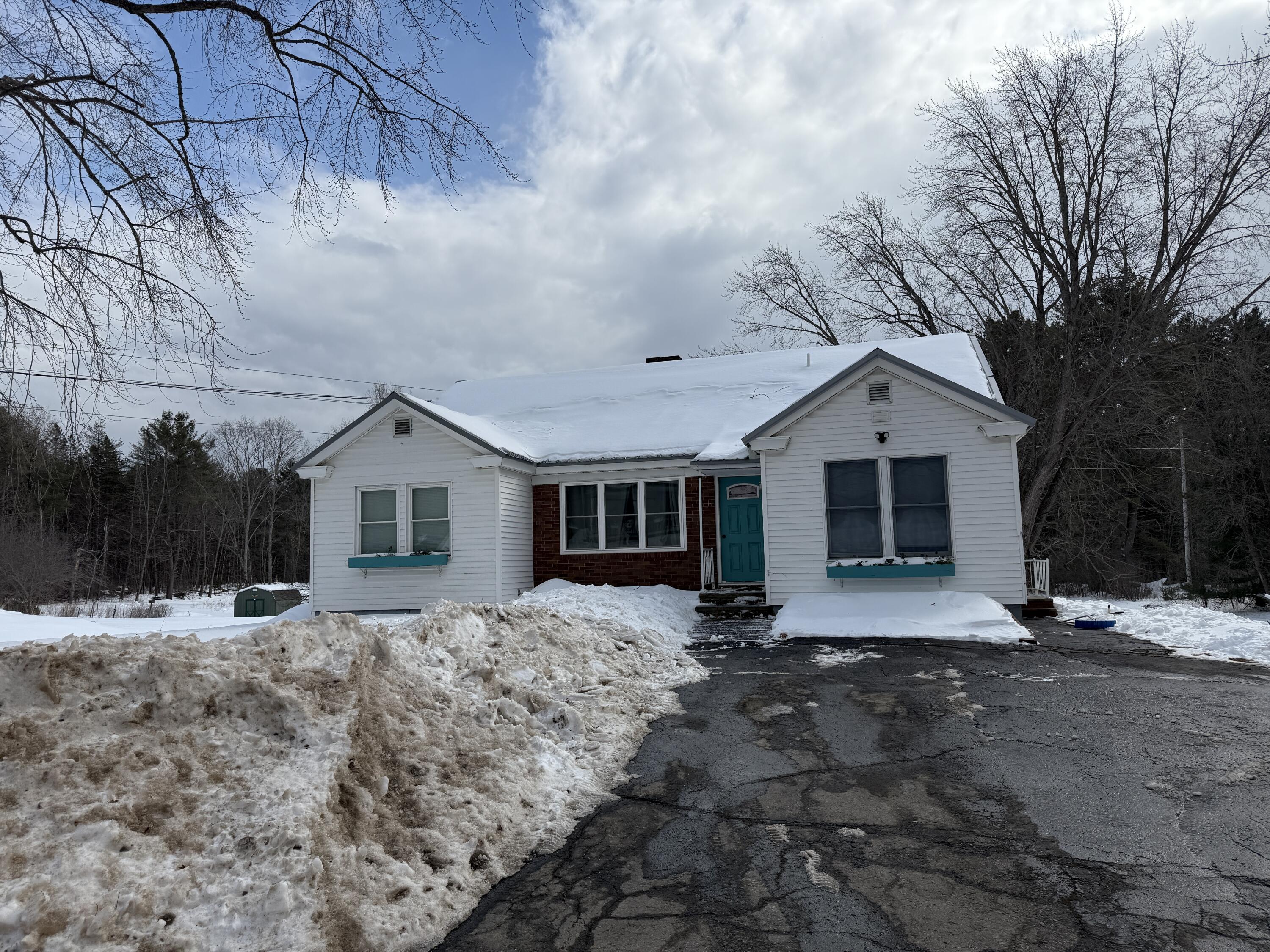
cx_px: 635
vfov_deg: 56.8
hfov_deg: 71.6
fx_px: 881
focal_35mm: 24
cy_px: 476
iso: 80
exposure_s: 1/7353
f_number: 1.78
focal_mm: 6.76
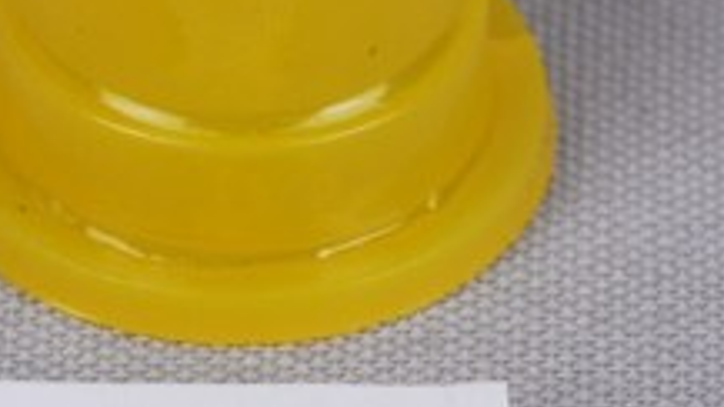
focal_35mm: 278
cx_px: 204
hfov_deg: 7.8
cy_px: -127
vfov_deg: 4.4
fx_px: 5336
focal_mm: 60
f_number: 32
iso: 100
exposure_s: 1/60
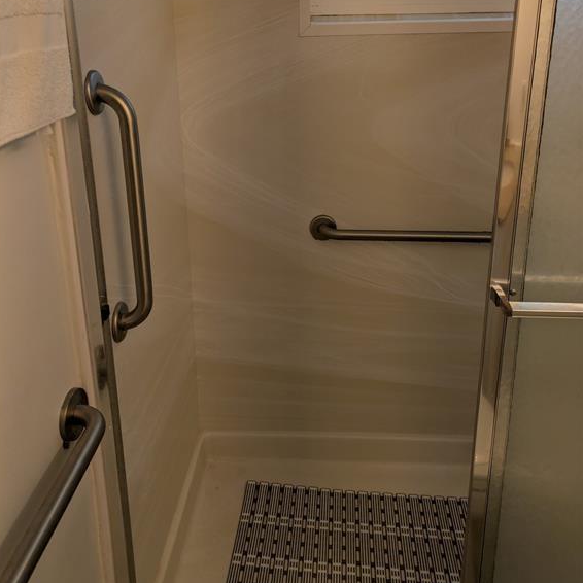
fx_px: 572
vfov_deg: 53.1
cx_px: 287
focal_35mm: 30
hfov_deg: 54.0
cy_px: 199
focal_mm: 5.43
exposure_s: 1/253
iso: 55
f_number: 1.89
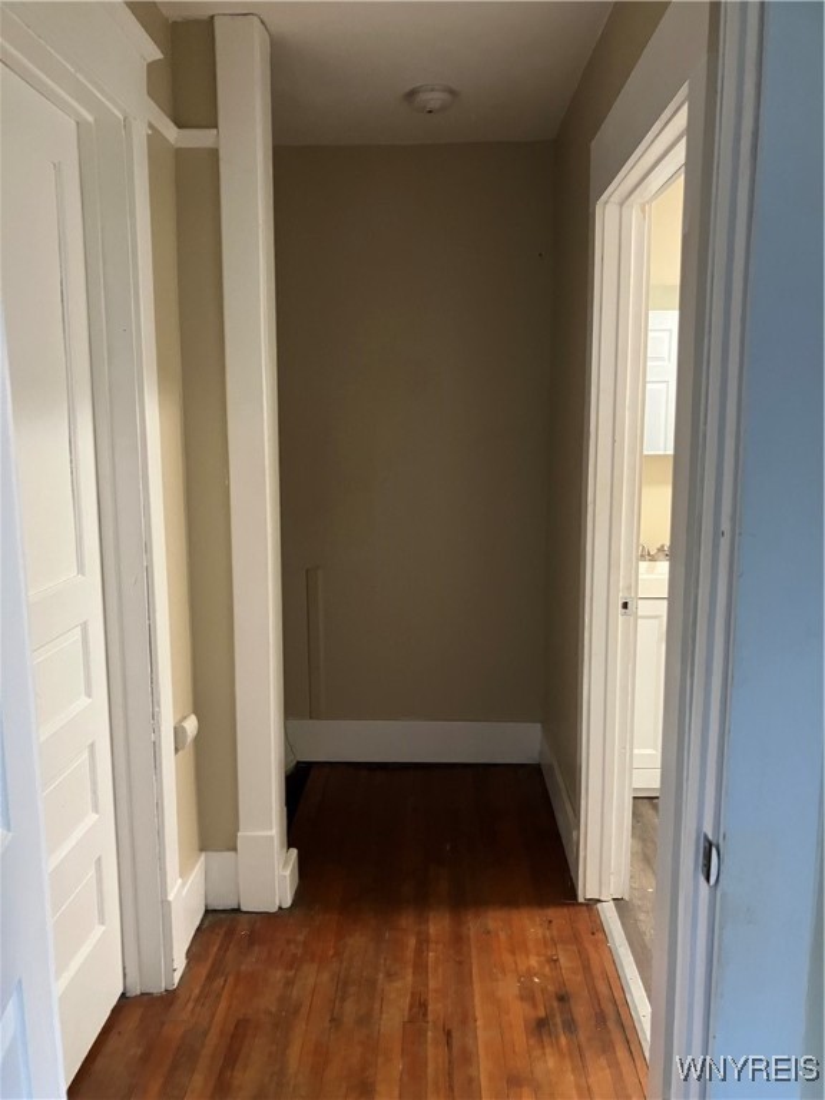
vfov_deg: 63.4
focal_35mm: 28
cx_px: 412
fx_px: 890
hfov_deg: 49.7
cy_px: 550
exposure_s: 1/30
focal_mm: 3.99
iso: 320
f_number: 1.8
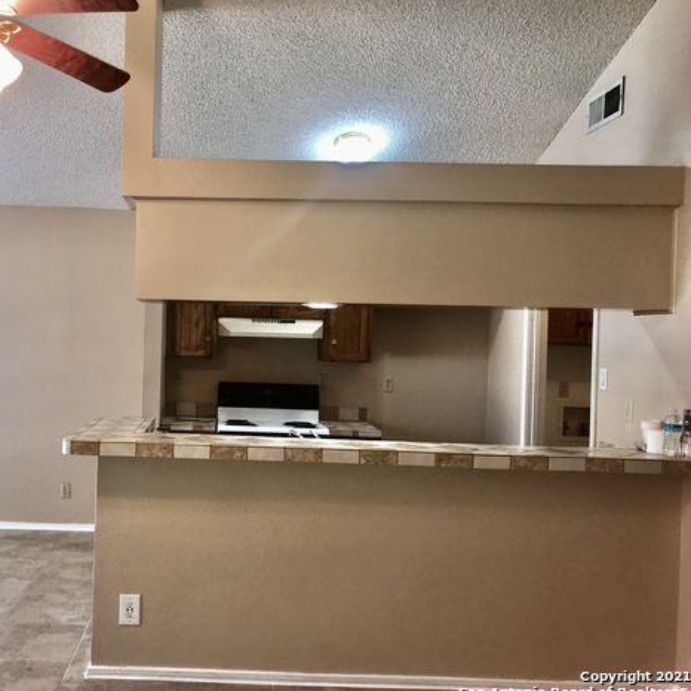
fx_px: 768
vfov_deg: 48.5
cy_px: 346
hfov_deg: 47.5
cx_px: 221
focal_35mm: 34
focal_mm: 3.99
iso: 20
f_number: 1.8
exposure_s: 1/34
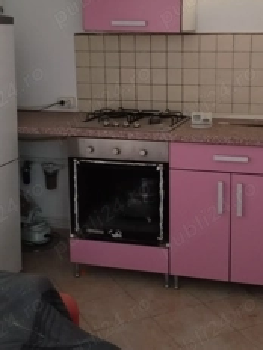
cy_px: 128
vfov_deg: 33.6
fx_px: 577
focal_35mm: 57
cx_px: 154
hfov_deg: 25.6
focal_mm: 4.75
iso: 1927
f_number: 1.8
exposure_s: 1/16.7
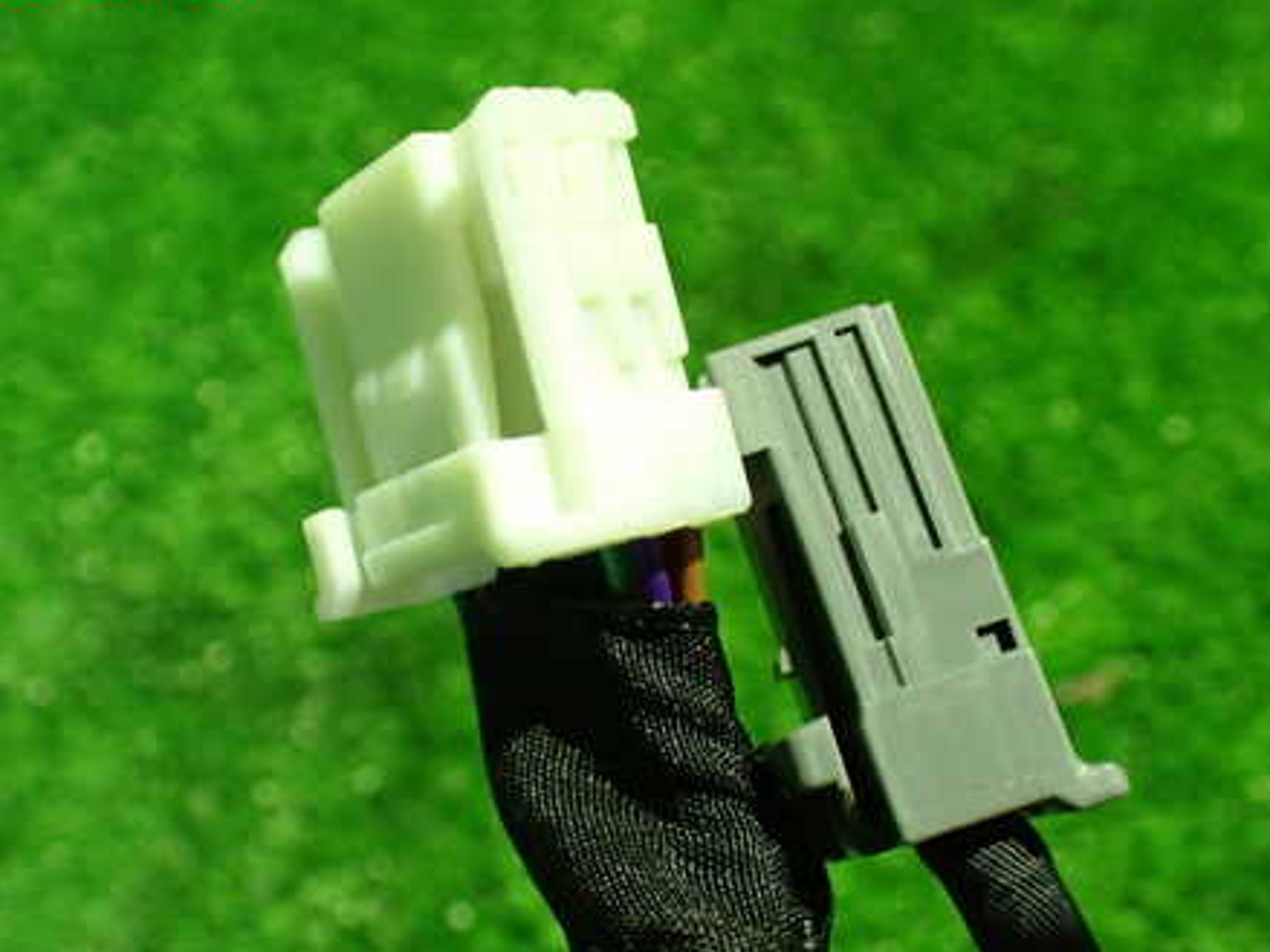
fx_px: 1504
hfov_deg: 45.7
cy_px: 593
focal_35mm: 41
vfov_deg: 34.9
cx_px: 584
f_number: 2.3
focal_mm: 5.4
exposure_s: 1/30
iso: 800
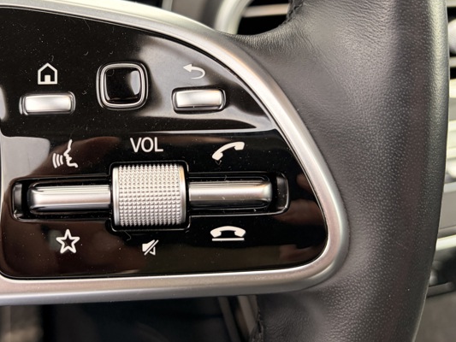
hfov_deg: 46.8
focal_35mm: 39
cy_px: 127
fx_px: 514
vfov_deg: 36.6
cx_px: 137
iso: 100
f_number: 1.6
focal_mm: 5.96
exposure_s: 1/122
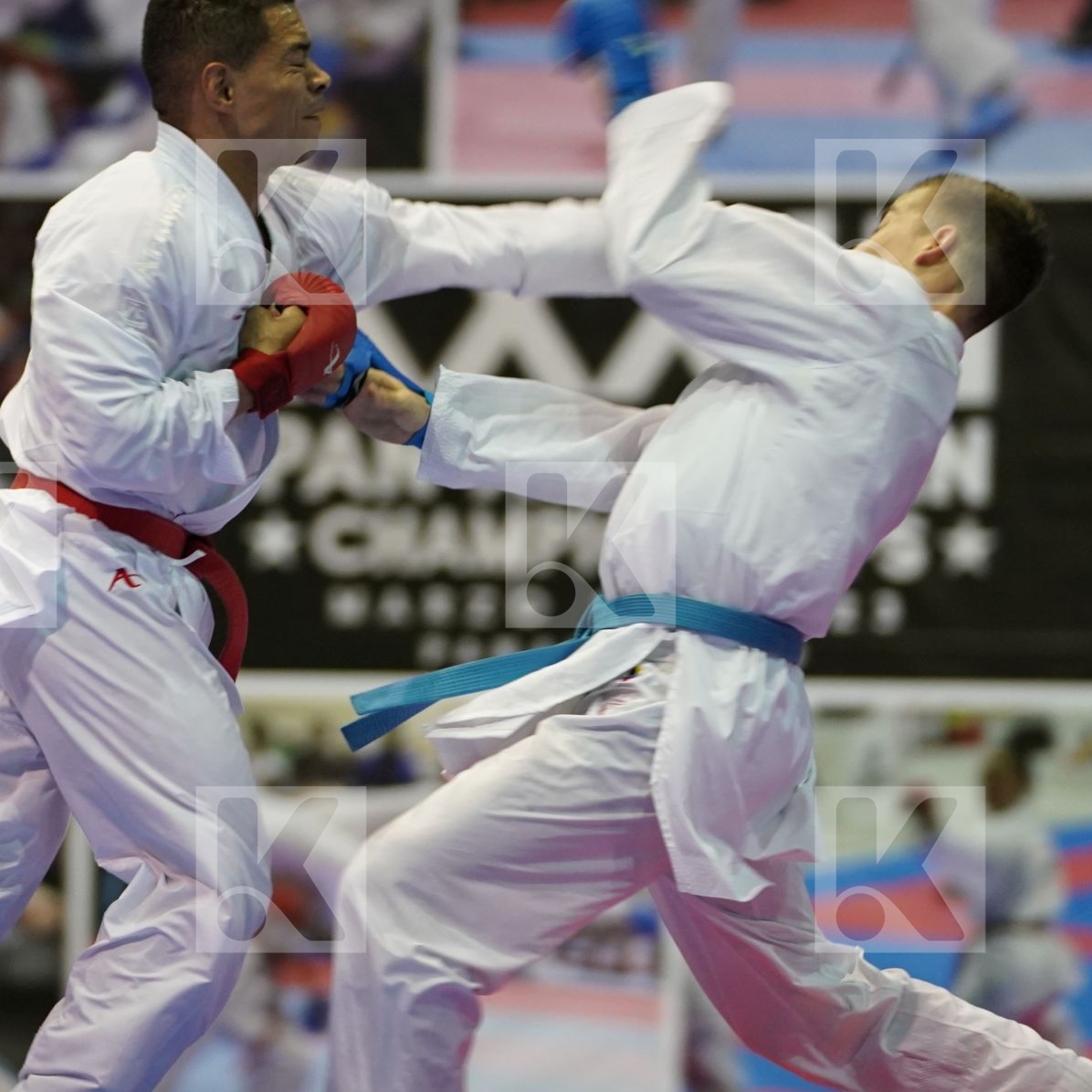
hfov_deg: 6.3
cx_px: 281
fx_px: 9993
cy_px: 545
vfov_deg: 6.3
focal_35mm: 280
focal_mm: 146
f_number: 2.8
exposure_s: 1/250
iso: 2500
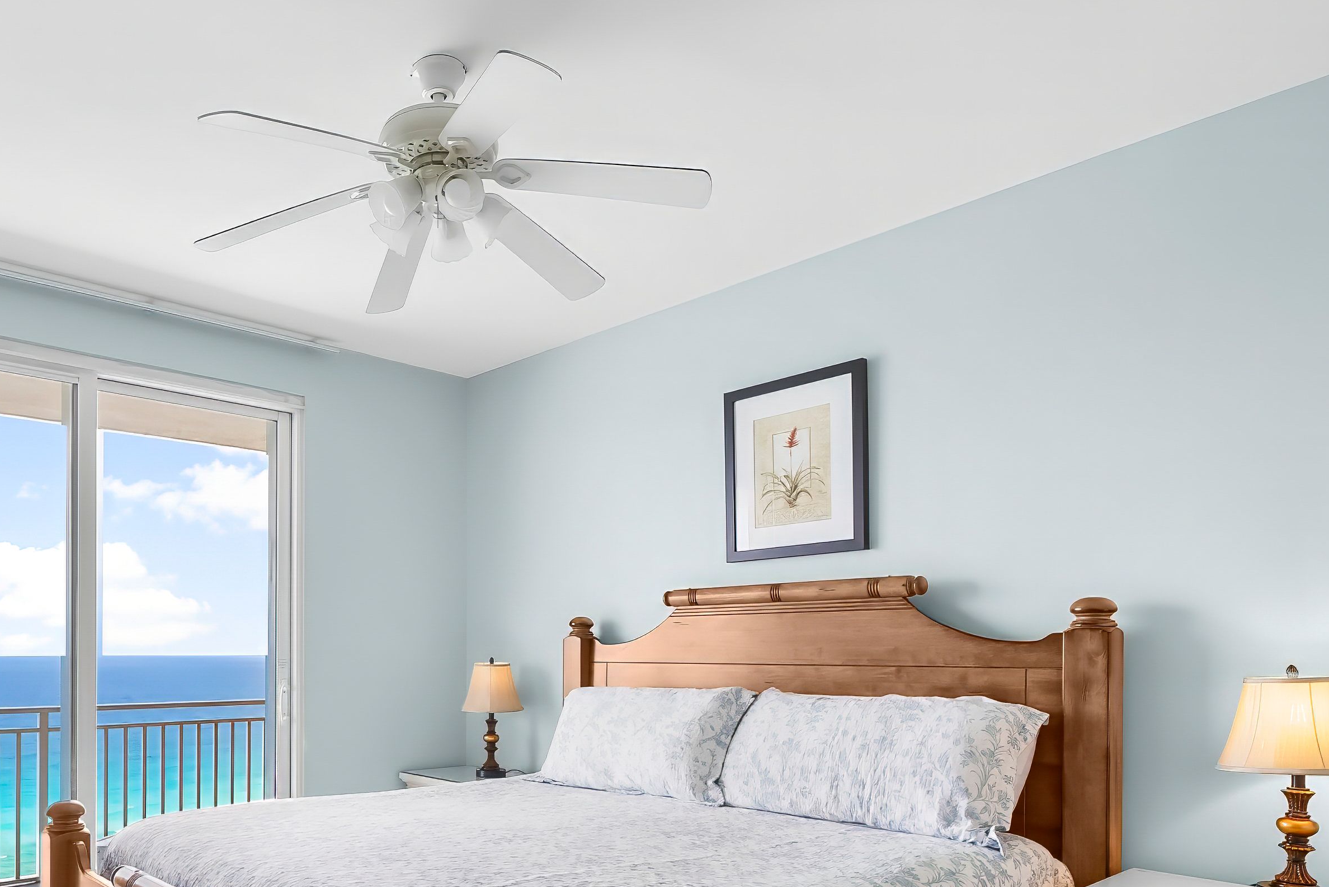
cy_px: 645
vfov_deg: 49.6
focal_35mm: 25
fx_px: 923
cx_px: 445
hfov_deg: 69.5
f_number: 8
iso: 400
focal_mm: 14
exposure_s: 1/13
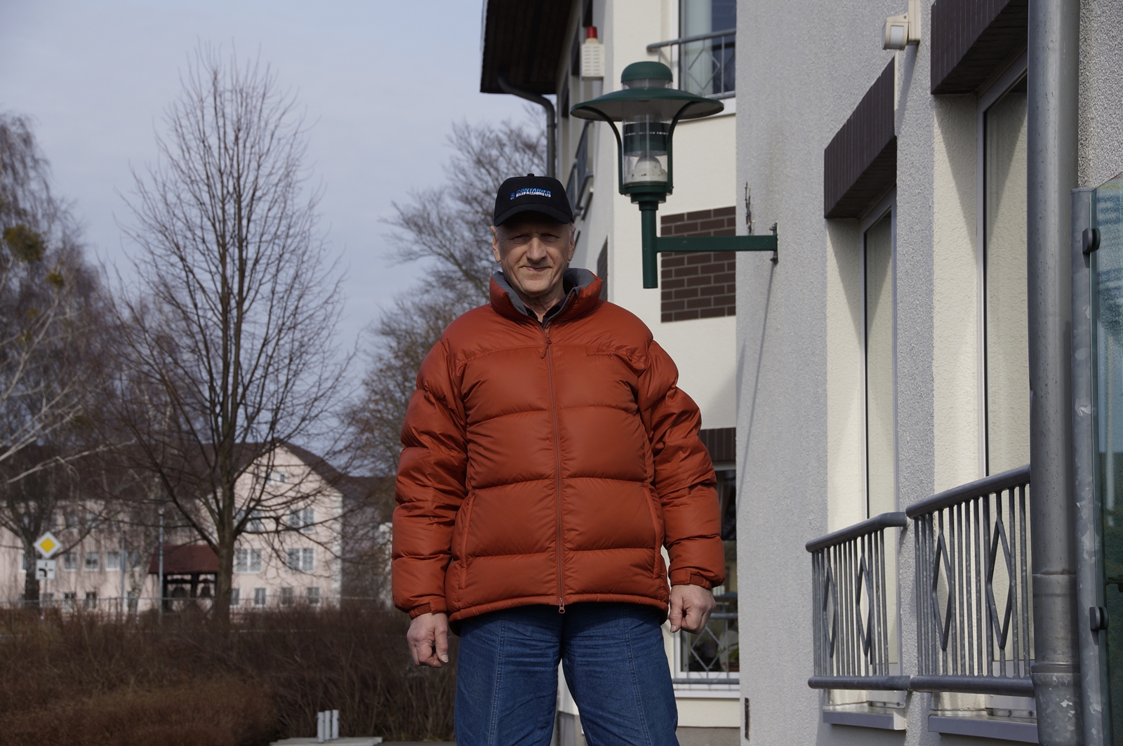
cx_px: 562
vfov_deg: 12.1
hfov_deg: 18.2
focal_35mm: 112
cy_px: 373
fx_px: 3505
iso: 100
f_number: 8
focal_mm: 75
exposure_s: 1/250
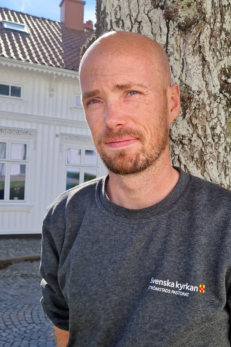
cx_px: 145
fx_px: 346
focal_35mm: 36
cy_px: 187
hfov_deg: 36.7
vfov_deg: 53.1
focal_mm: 5.4
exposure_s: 1/1256
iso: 50
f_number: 1.8
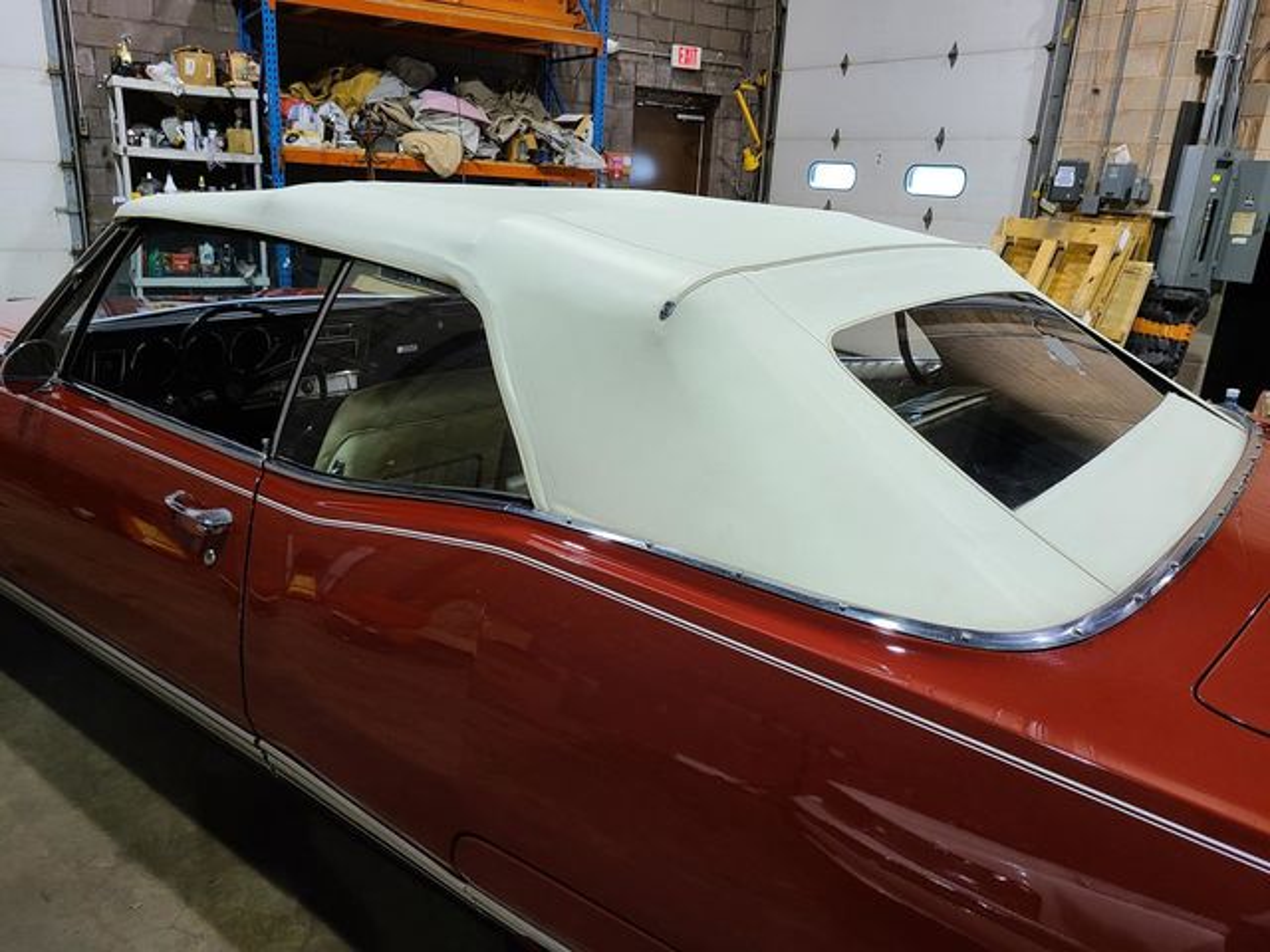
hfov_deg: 67.3
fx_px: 954
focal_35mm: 26
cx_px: 635
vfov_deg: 53.1
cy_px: 476
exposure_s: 1/59
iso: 100
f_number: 1.8
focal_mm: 5.4
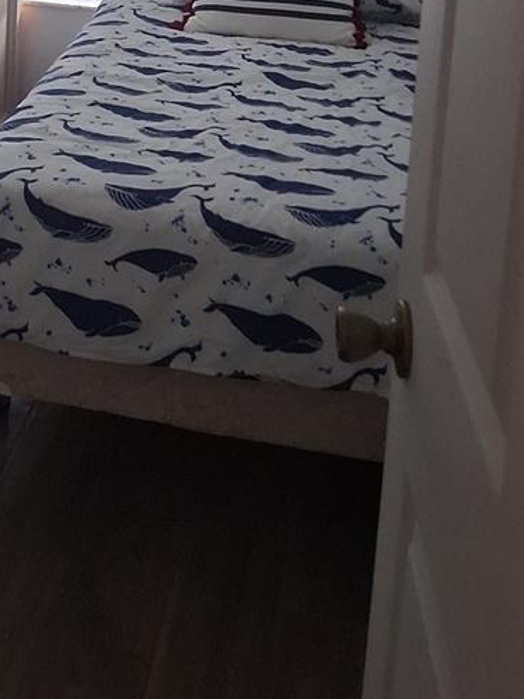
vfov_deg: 27.7
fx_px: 1272
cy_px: -93
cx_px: -17
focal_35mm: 63
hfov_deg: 22.3
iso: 320
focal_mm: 3.98
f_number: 1.8
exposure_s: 1/120
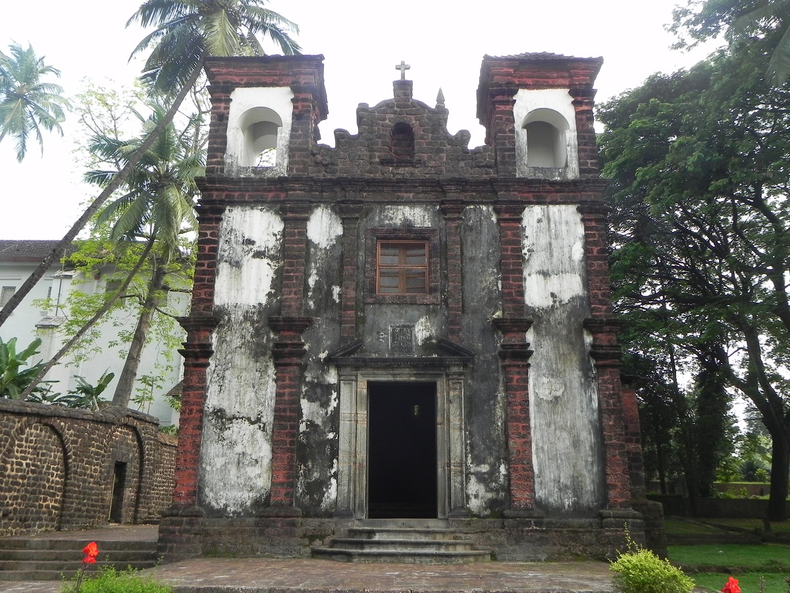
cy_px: 296
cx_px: 395
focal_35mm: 33
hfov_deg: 55.4
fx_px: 753
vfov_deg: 42.9
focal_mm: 5.9
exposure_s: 1/171
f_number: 5
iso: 160
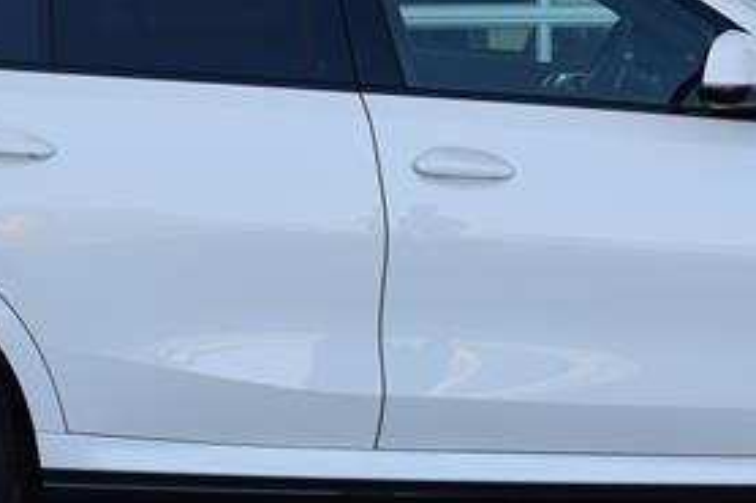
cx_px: 460
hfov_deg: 21.4
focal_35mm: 95
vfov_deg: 14.4
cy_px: 197
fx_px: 1994
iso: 400
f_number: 10
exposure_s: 1/200
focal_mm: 22
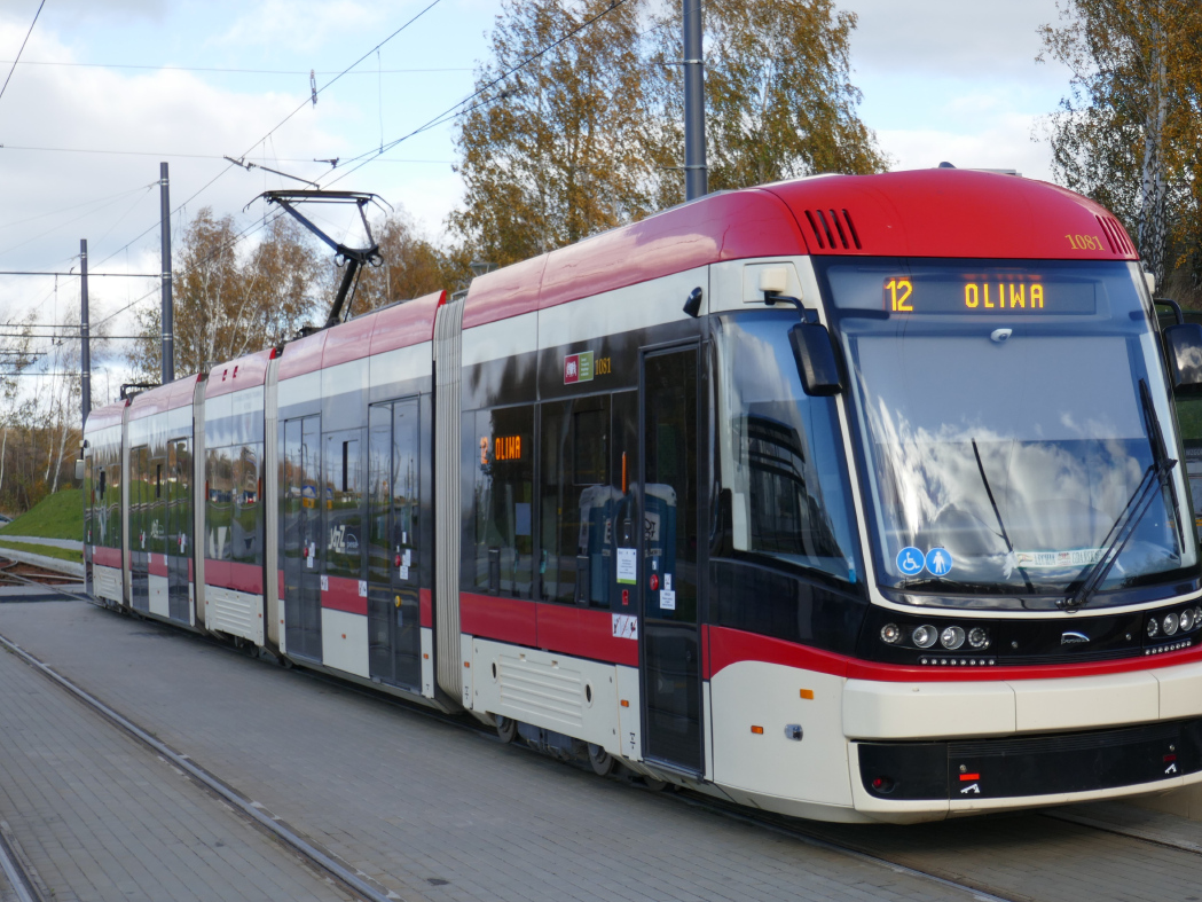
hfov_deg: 34.9
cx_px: 669
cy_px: 454
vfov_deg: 26.6
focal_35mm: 55
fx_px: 1910
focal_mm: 18.2
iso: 125
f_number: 4.1
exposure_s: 1/400
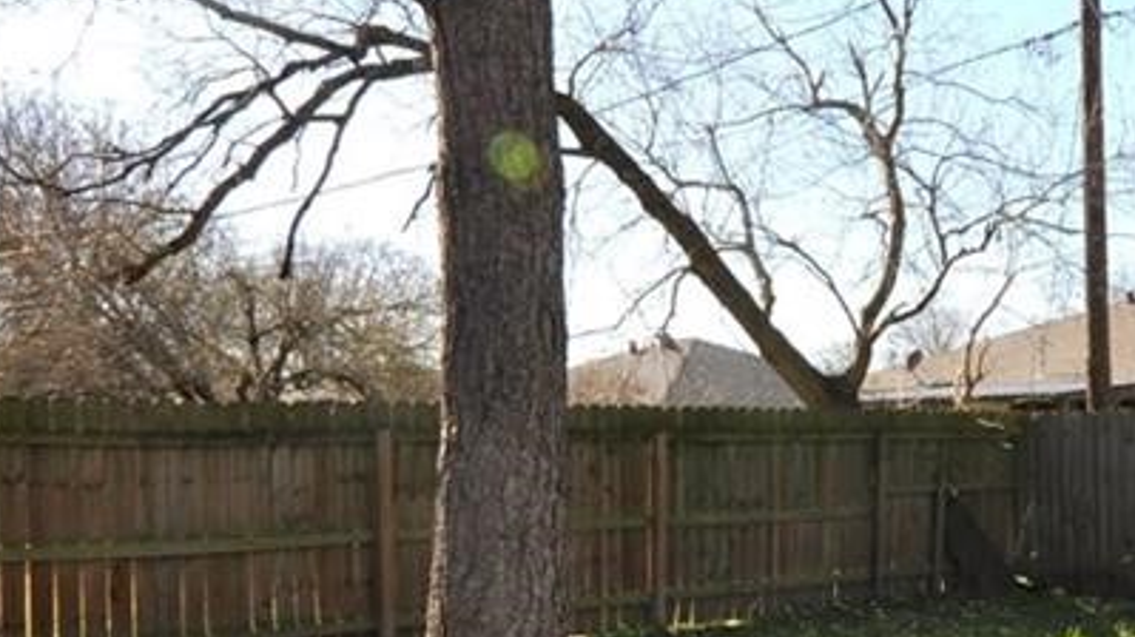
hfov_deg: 44.4
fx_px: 1334
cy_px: 472
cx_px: 868
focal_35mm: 44
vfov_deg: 26.5
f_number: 10
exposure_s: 1/200
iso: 200
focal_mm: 11
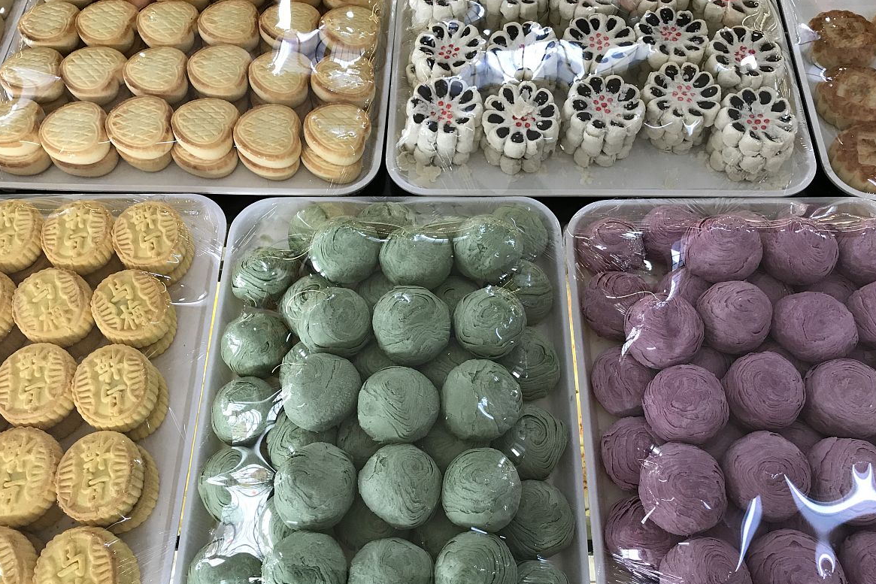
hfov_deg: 61.9
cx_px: 447
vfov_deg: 43.6
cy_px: 307
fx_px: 730
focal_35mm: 30
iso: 32
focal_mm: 3.99
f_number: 1.8
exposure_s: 1/33
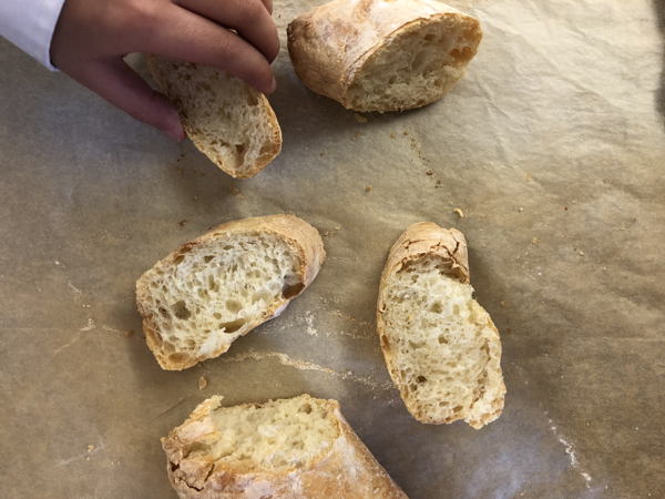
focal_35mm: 28
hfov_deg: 63.4
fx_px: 538
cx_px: 332
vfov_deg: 49.7
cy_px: 250
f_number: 1.8
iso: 40
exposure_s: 1/24
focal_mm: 3.99
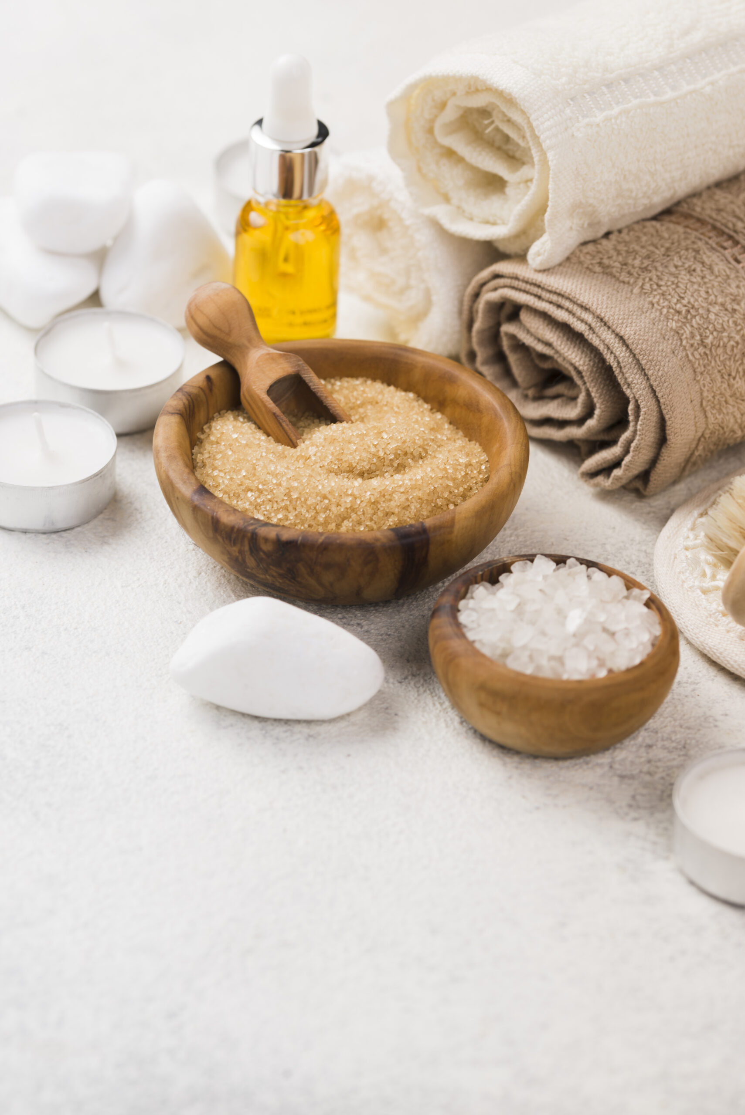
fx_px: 3256
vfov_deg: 19.4
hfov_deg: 13.1
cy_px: 558
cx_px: 372
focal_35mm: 105
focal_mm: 105
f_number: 9
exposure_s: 1/100
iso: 100
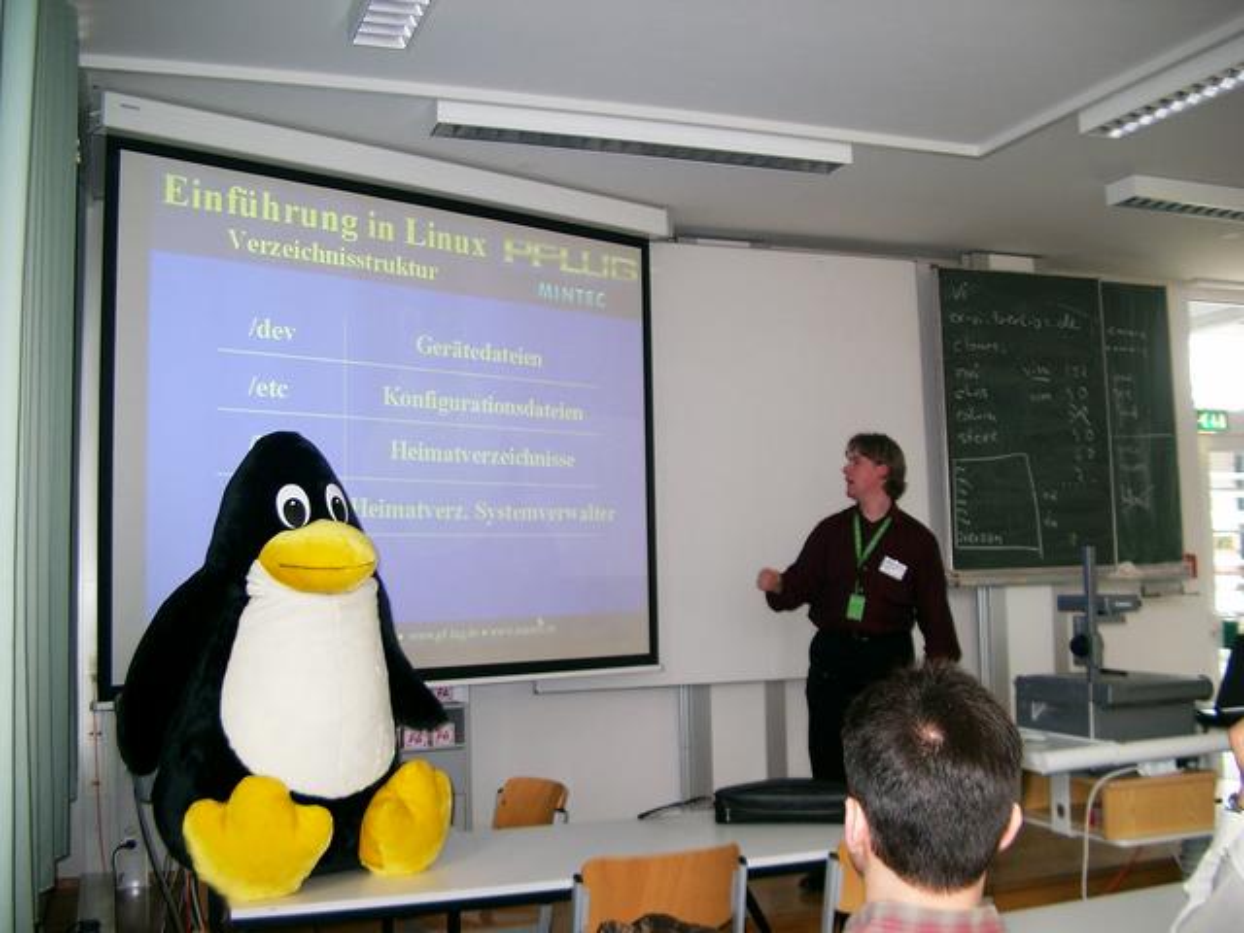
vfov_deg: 38.7
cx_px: 622
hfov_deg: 50.1
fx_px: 1330
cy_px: 466
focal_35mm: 37
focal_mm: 7.6
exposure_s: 1/60
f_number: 2.6
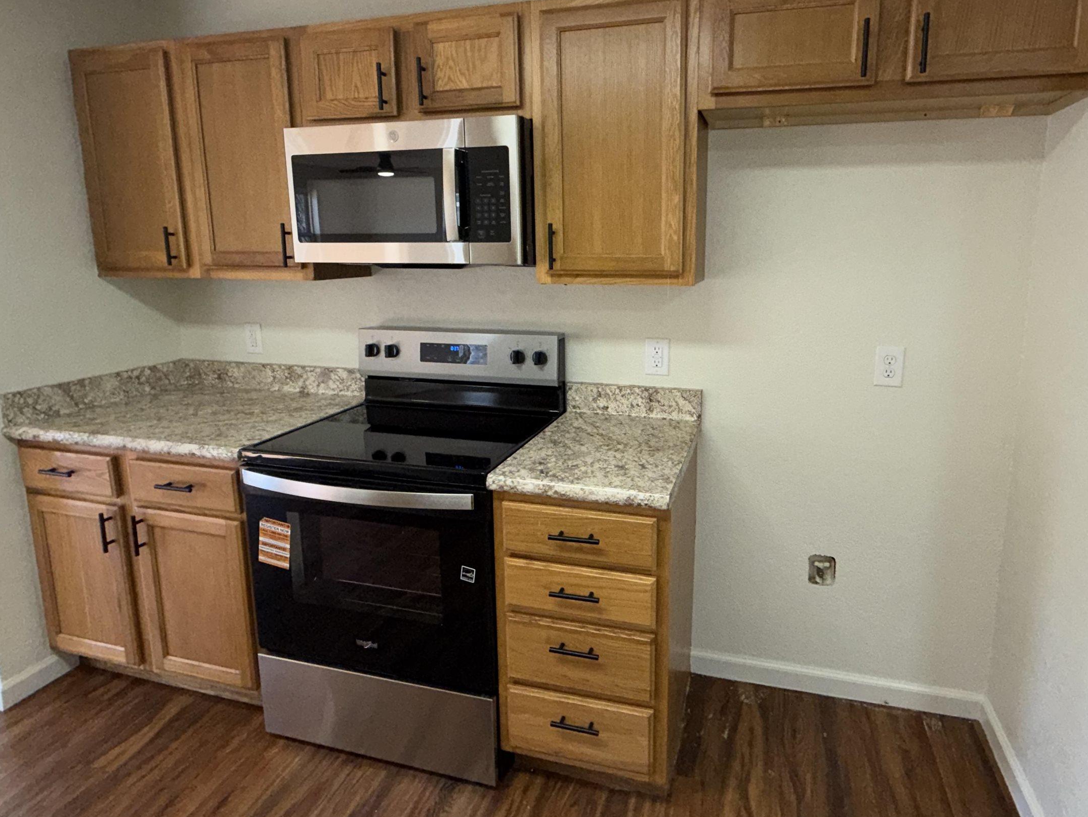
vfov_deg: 65.6
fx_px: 629
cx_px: 614
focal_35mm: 20
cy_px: 346
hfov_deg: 81.3
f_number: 2.2
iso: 160
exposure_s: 1/120
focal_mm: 2.22
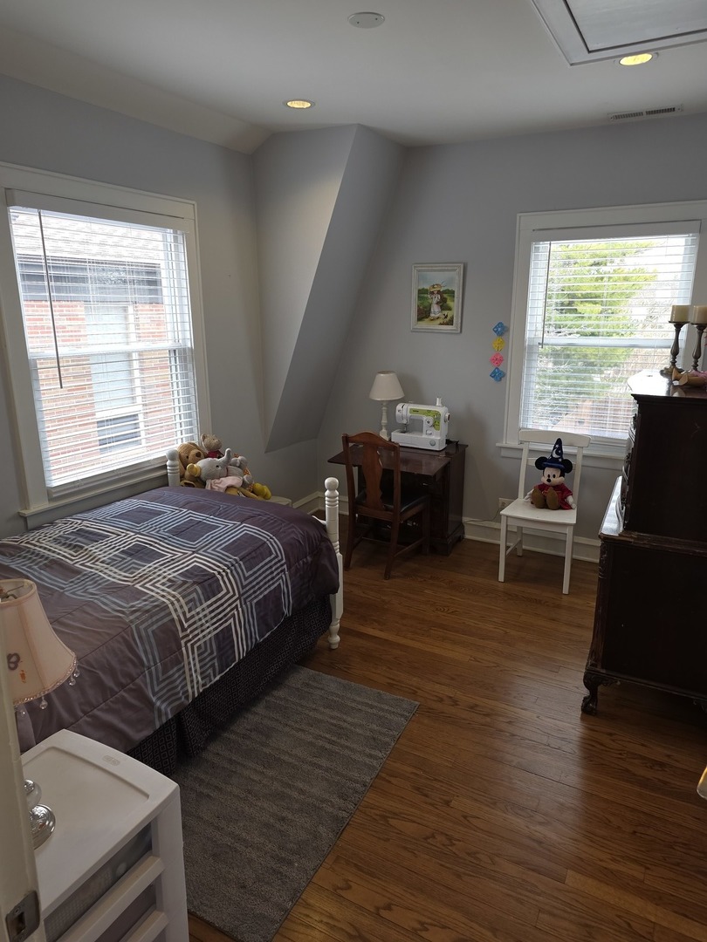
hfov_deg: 58.9
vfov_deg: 73.9
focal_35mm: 23
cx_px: 354
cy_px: 471
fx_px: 626
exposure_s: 1/60
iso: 40
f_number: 1.7
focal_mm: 6.25
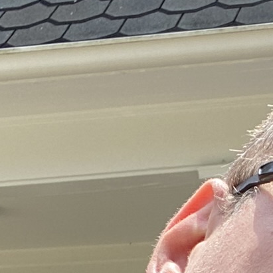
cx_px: 387
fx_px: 1178
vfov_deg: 12.3
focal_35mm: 132
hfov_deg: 12.7
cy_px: 459
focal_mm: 2.71
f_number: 2.2
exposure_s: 1/250
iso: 25
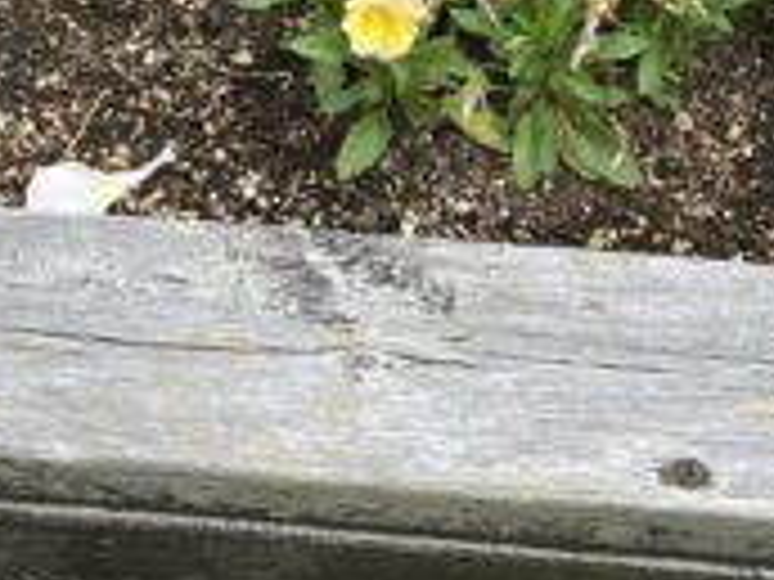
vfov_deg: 10.9
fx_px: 2728
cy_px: -650
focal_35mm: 122
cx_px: 45
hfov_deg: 15.9
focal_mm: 3.99
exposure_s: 1/294
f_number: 1.8
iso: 32
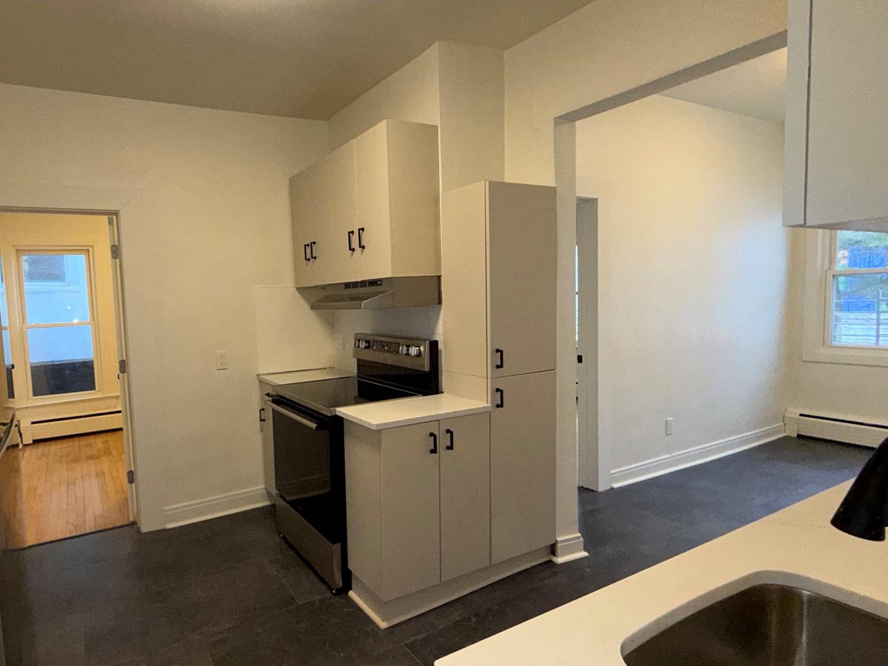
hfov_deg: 80.0
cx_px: 324
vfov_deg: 66.0
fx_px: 513
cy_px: 339
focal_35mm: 20
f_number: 2.2
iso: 125
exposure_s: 1/120
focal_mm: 2.22
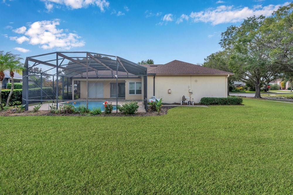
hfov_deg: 96.7
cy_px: 98
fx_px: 130
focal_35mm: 16
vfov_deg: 73.8
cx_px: 146
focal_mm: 16
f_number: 9
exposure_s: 1/125
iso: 100
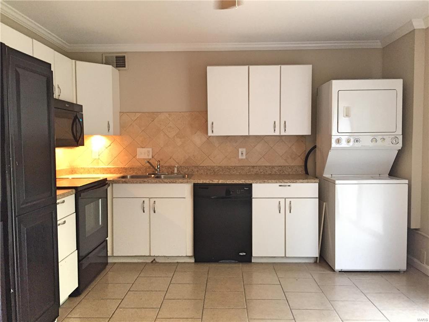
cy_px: 161
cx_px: 214
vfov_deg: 48.2
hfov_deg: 61.7
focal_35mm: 29
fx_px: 359
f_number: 2.2
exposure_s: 1/30
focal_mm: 4.15
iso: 200
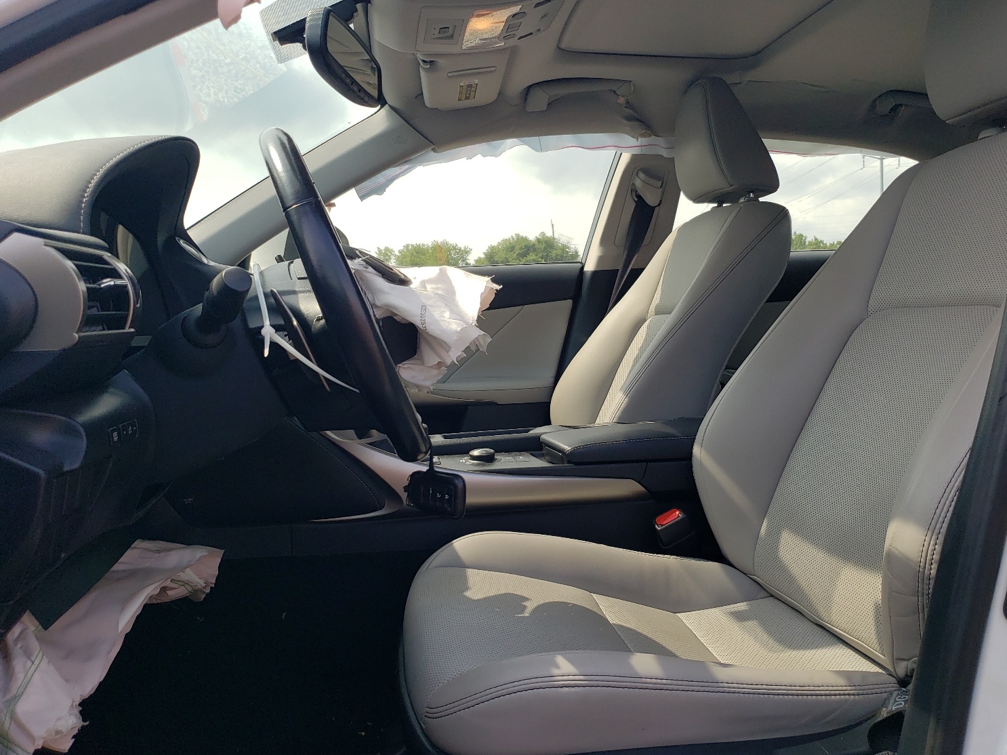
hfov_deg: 63.4
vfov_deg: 49.7
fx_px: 814
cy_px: 392
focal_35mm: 28
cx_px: 528
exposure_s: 1/1429
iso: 50
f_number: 1.5
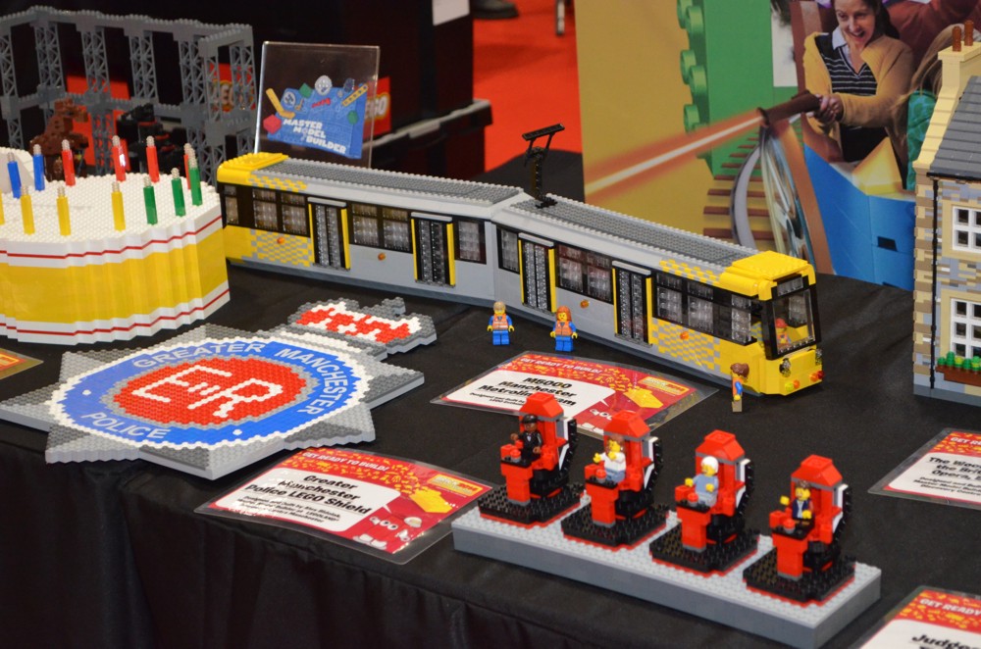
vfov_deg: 16.5
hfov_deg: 24.7
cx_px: 490
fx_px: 2243
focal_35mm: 82
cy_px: 324
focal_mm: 55
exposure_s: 1/60
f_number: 5.6
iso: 3200
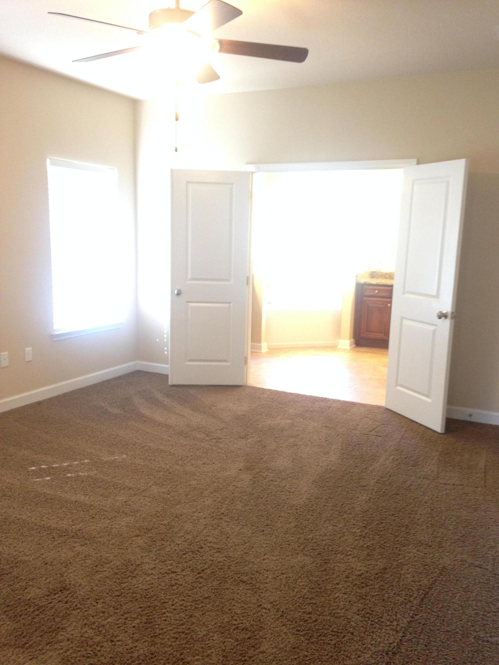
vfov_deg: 55.4
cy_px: 332
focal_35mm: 33
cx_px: 250
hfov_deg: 42.9
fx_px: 634
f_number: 2.4
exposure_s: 1/20
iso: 200
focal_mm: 4.12
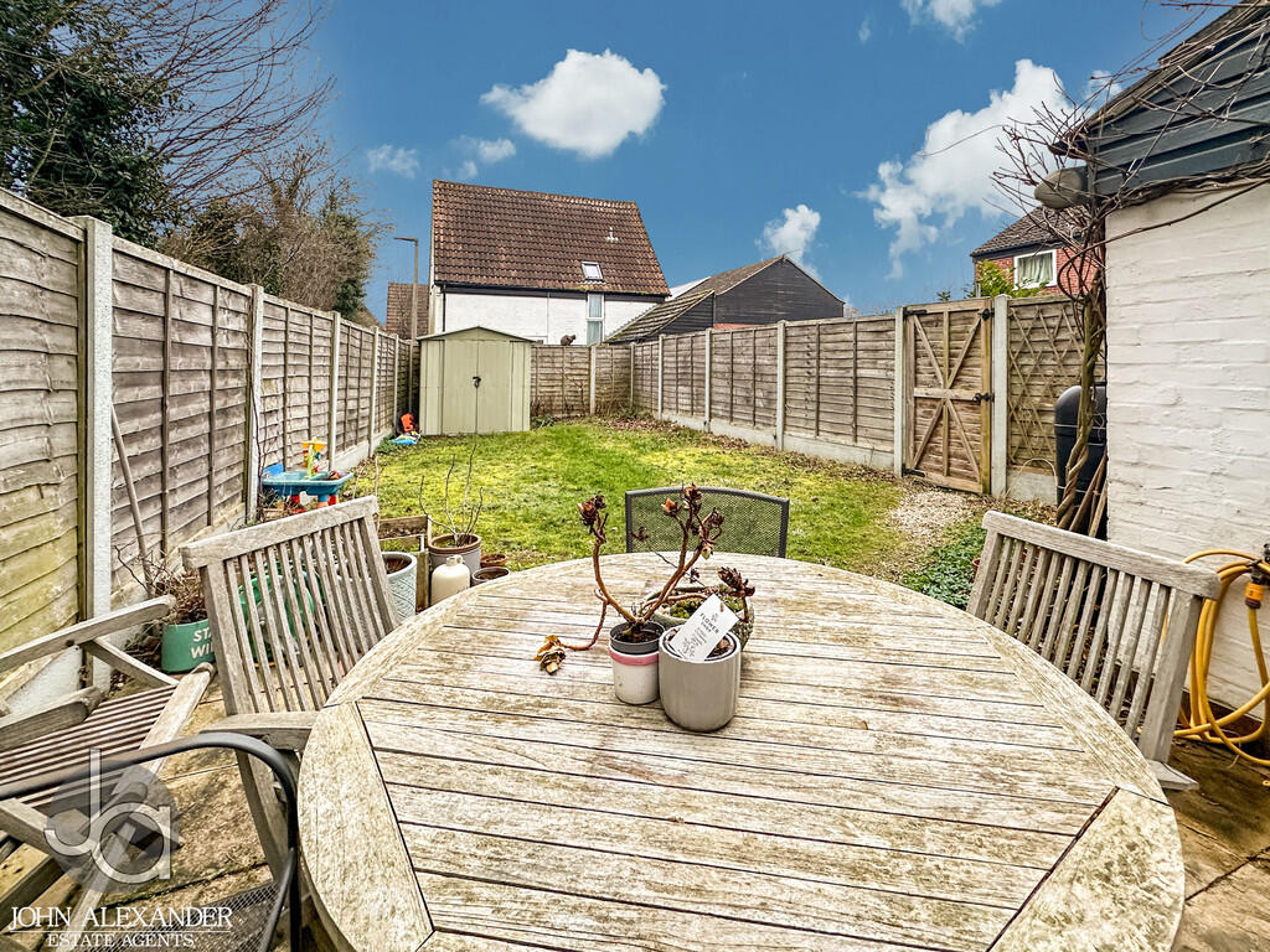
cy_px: 476
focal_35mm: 14
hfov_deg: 102.1
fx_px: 514
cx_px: 635
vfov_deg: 85.7
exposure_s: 1/100
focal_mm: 2.22
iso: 200
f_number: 2.2
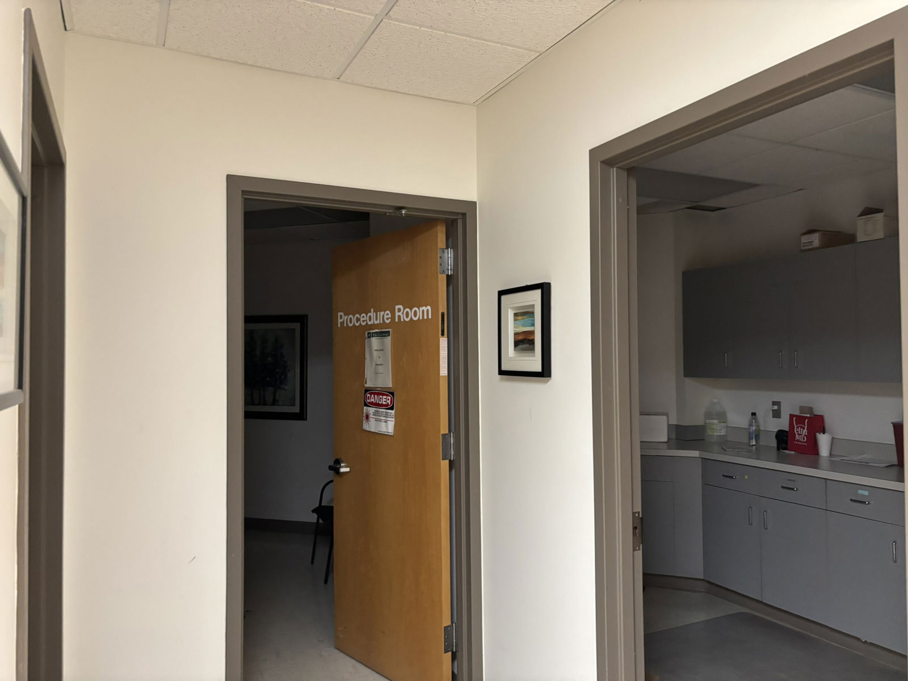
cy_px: 340
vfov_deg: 53.1
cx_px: 454
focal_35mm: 26
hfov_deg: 67.3
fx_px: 682
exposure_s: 1/40
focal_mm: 5.96
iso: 500
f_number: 1.6
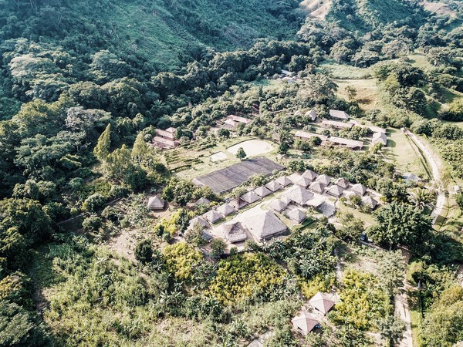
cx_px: 232
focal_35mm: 26
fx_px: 348
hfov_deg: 67.3
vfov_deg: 53.1
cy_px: 174
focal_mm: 4.73
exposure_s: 1/220
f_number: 2.2
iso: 100
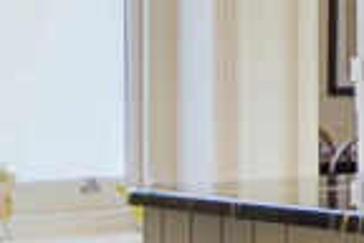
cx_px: 723
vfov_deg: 10.2
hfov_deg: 13.2
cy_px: 135
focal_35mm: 135
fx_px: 1365
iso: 100
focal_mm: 13
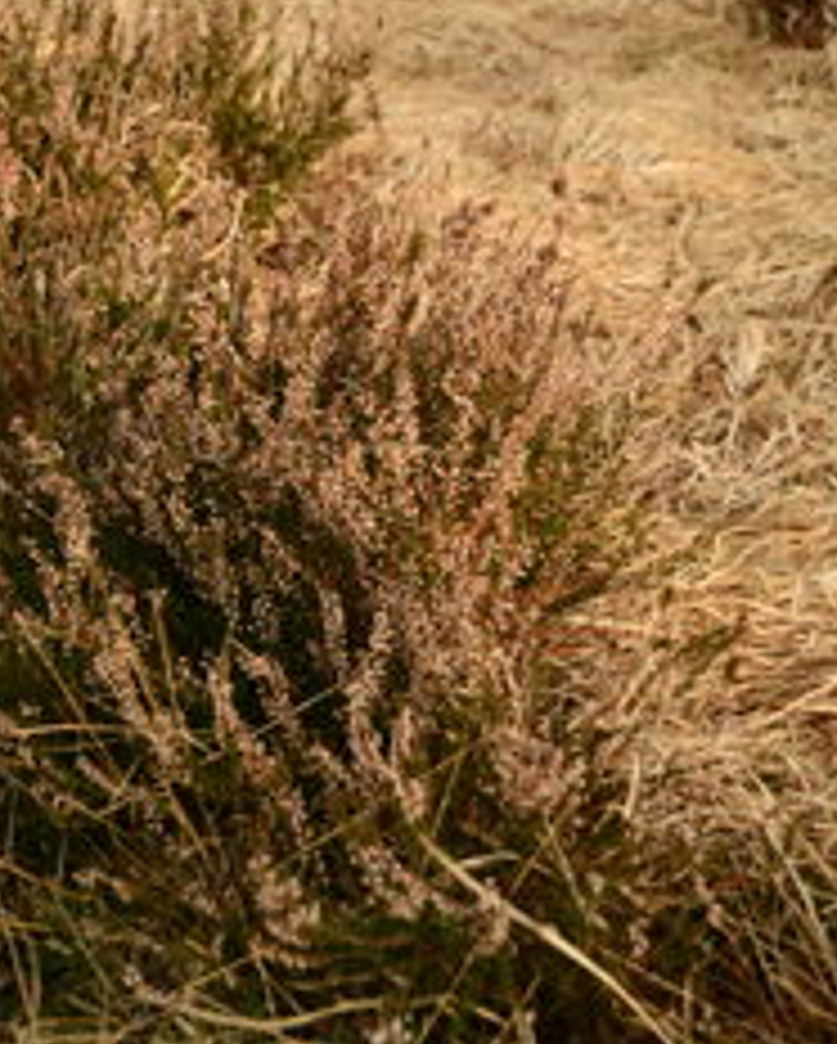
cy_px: 466
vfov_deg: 30.0
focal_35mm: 63
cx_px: 369
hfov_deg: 24.2
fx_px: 1948
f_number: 3.8
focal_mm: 26
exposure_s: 1/320
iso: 100
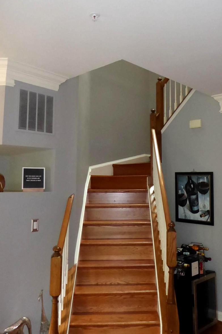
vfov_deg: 55.6
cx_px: 136
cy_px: 143
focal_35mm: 34
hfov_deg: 38.7
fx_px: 315
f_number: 3.3
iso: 800
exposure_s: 1/60
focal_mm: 4.3
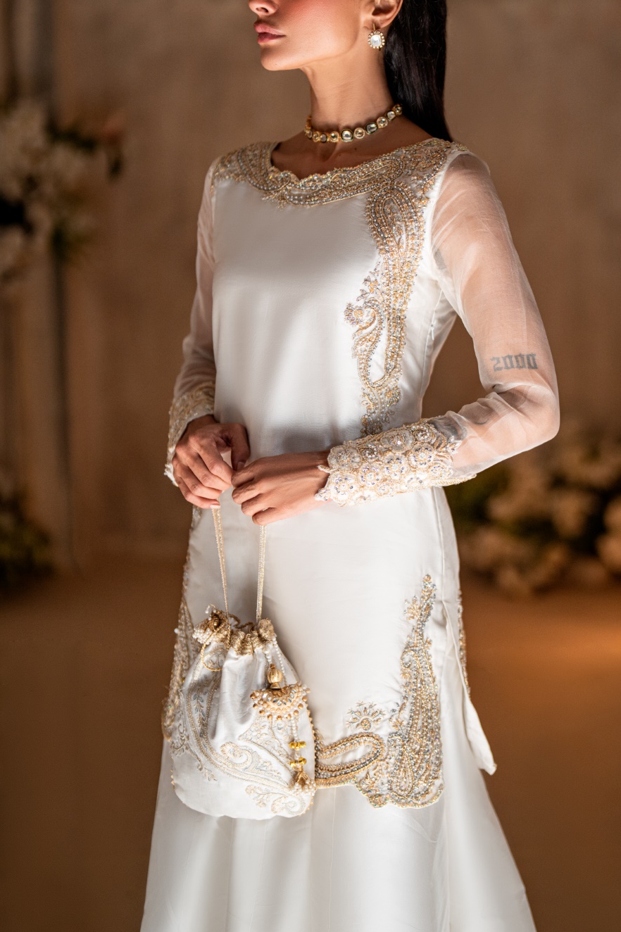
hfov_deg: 19.9
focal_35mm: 68
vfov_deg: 29.5
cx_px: 422
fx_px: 1760
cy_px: 351
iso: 640
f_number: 1.2
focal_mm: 50
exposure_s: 1/1250
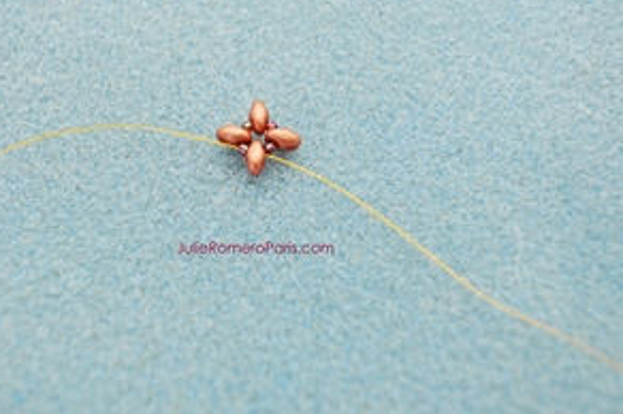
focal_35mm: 60
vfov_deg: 22.6
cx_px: 265
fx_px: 1032
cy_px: 134
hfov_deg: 33.5
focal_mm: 29
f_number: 5.6
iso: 360
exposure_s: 1/125
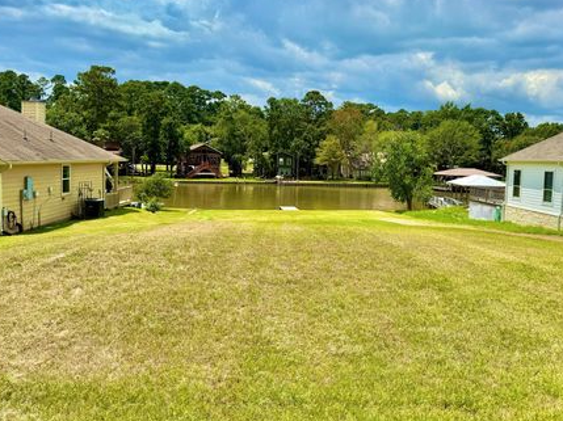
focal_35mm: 28
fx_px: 455
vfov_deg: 49.6
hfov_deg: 63.4
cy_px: 188
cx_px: 308
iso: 80
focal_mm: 6.76
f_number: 1.78
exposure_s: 1/6711
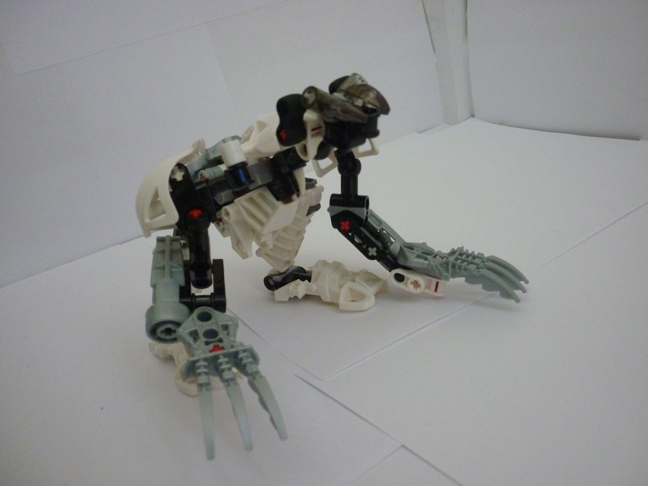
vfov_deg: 42.9
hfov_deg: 55.4
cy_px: 243
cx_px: 324
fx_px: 618
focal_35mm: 33
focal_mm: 5.5
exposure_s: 1/60
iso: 640
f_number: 2.8
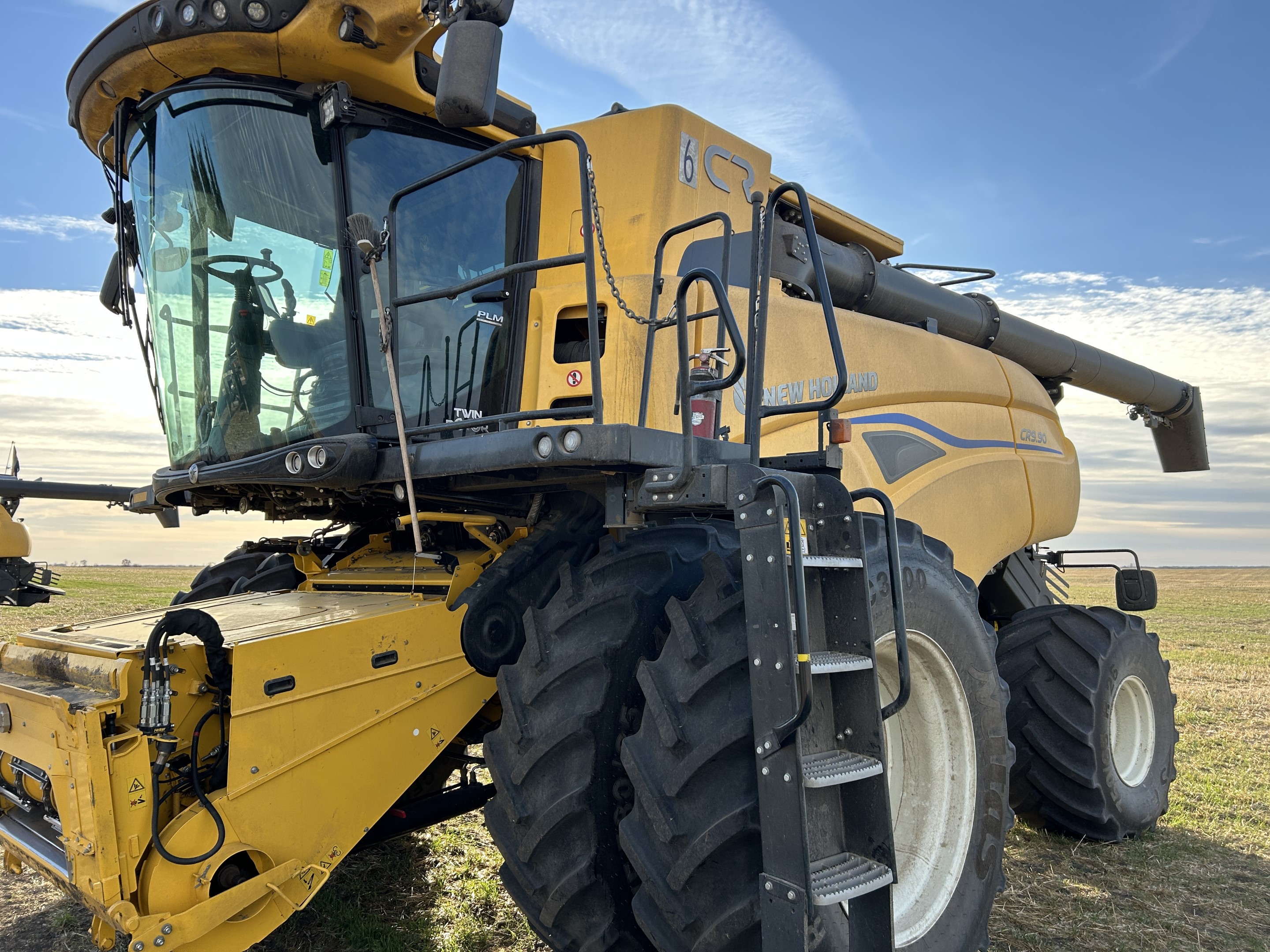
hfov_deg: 67.3
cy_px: 476
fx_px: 954
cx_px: 635
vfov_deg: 53.1
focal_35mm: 26
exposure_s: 1/940
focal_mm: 5.7
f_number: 1.5
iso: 50
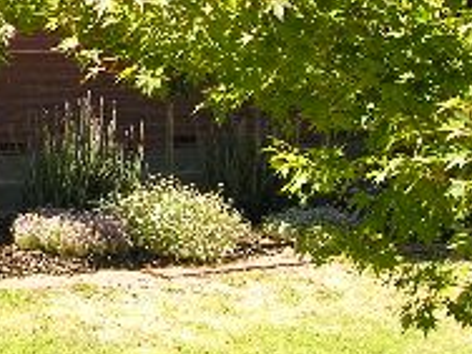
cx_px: -341
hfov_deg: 16.5
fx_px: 1391
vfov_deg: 14.0
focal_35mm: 102
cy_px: -88
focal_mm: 6.1
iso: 50
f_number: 4.5
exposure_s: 1/132
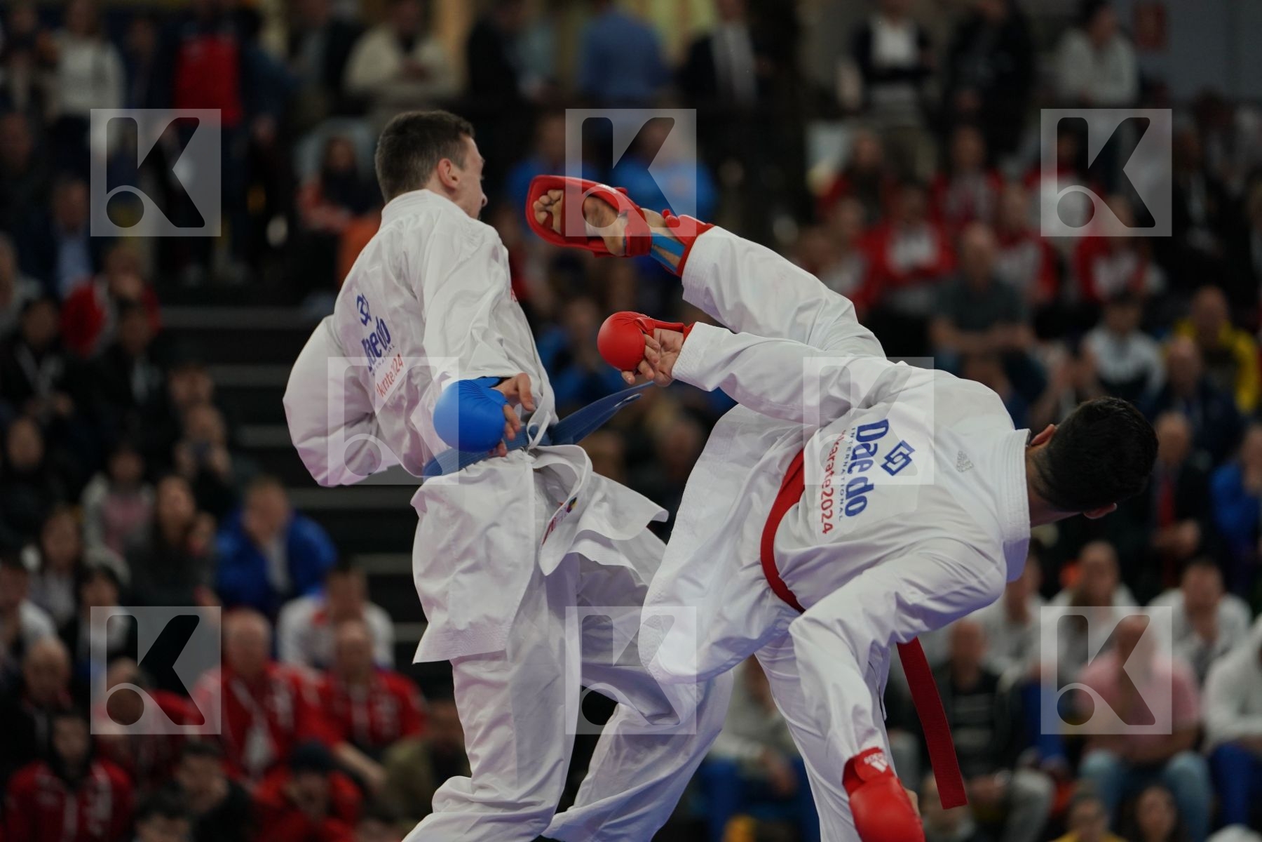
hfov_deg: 10.3
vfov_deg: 6.9
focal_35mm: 200
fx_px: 7011
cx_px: 631
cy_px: 421
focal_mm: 200
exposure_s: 1/1000
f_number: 2.8
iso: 1250
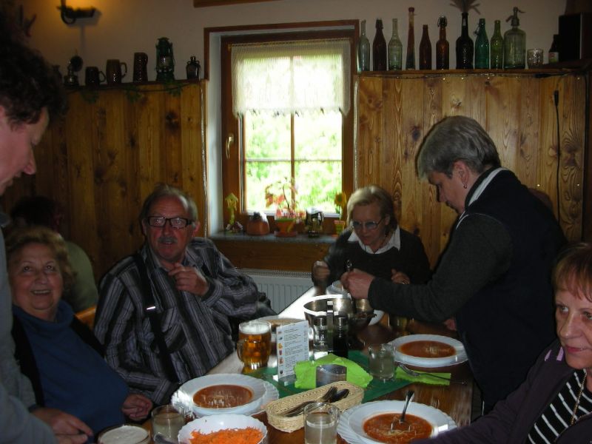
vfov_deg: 40.7
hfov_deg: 52.6
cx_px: 296
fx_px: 599
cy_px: 222
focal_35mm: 35
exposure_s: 1/30
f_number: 3
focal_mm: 5.8
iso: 50
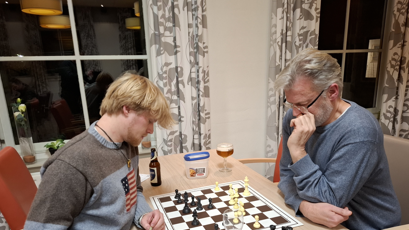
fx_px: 282
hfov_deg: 71.9
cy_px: 145
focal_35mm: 26
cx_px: 204
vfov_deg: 44.0
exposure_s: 1/33
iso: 250
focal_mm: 5.54
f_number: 1.8
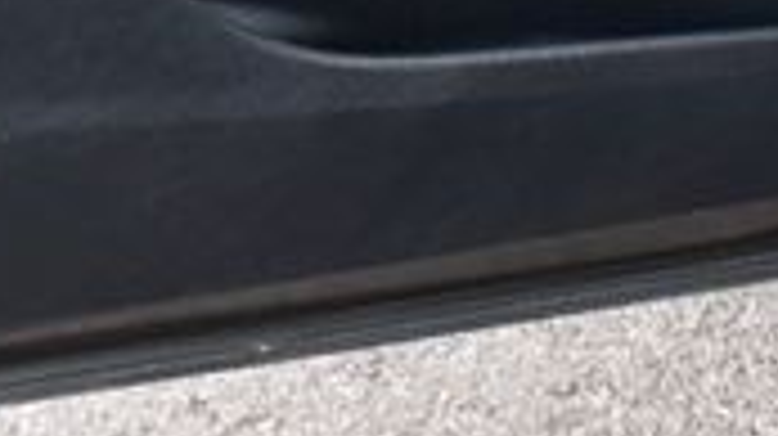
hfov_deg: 13.1
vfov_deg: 7.2
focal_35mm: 163
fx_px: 3360
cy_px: -369
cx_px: 153
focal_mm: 28
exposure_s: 1/15
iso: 500
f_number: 6.3
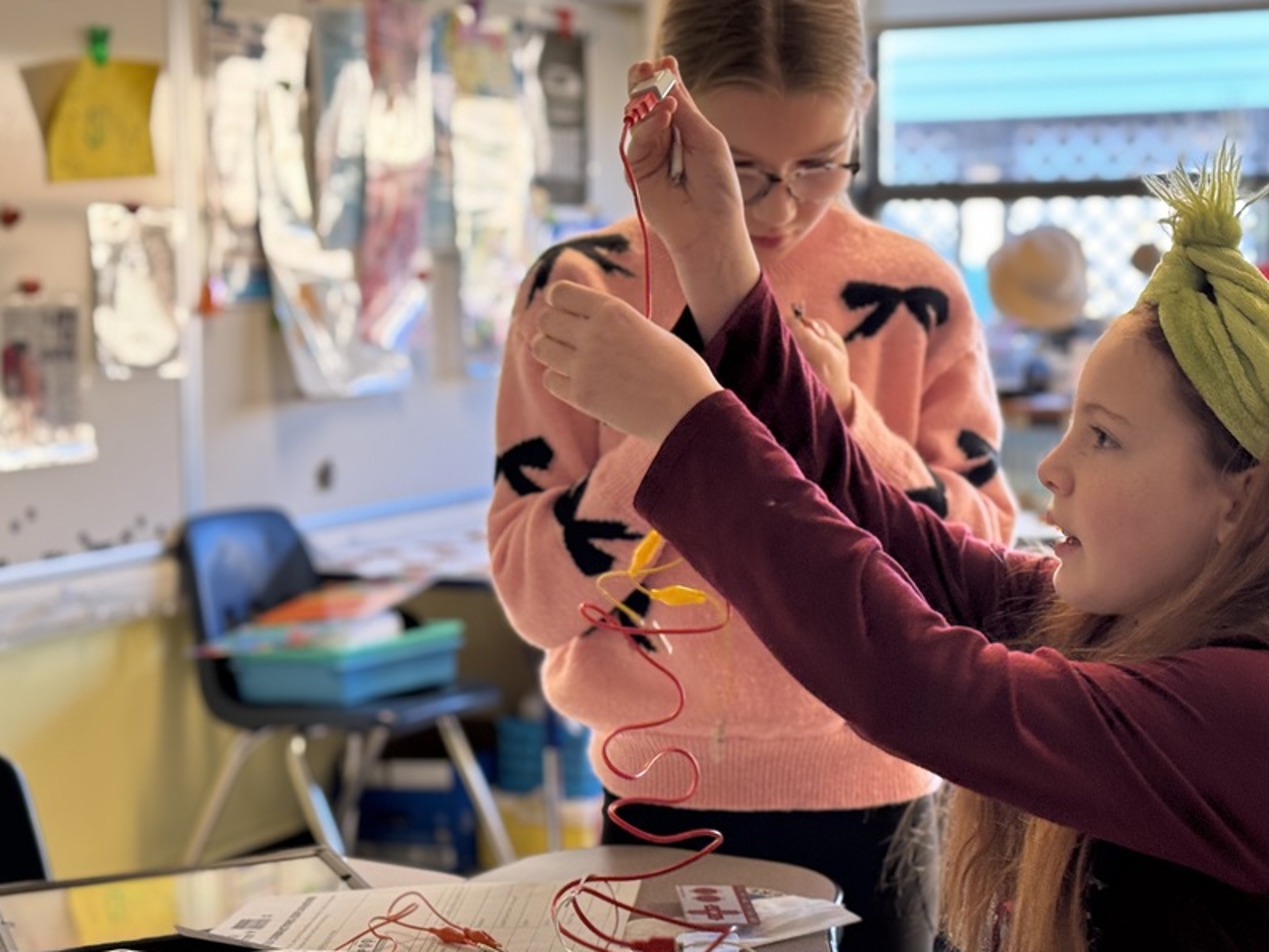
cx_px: 746
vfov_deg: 23.7
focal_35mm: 62
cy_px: 450
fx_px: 2273
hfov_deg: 31.1
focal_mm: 6.76
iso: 100
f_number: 1.78
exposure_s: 1/60
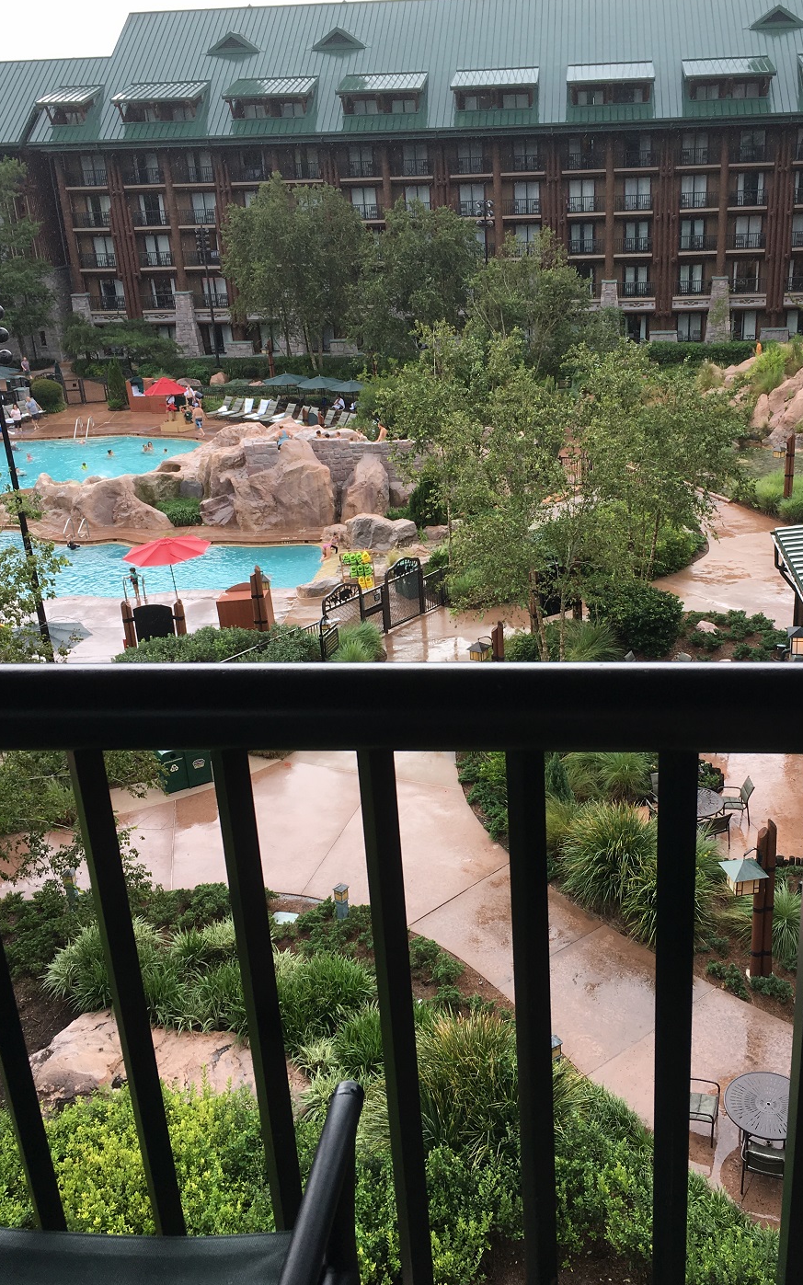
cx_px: 493
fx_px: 1156
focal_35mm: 33
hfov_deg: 38.1
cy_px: 614
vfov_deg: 58.1
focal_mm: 4.15
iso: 25
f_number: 2.2
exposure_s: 1/269
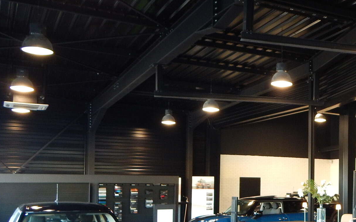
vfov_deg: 25.9
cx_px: 328
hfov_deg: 38.0
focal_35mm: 49
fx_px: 475
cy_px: 174
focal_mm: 4
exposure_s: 1/13
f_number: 3
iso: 200
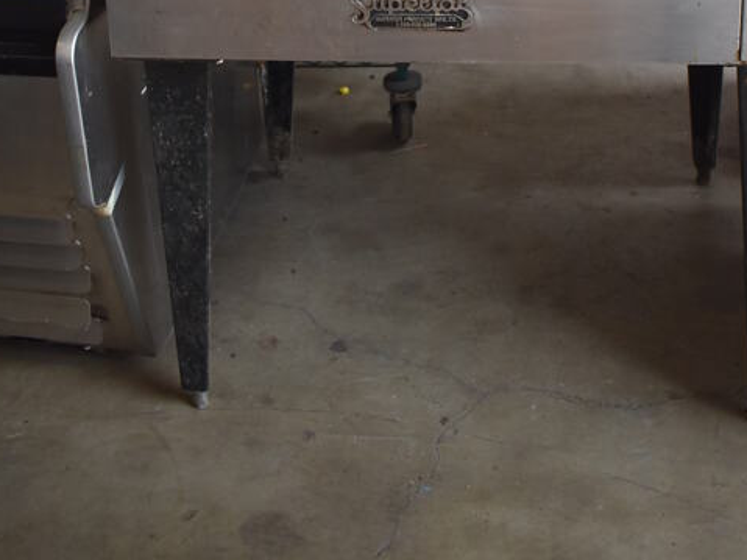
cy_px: -151
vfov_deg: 23.7
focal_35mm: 55
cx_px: 441
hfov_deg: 34.8
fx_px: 1187
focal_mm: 20
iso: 720
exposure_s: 1/250
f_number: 3.5
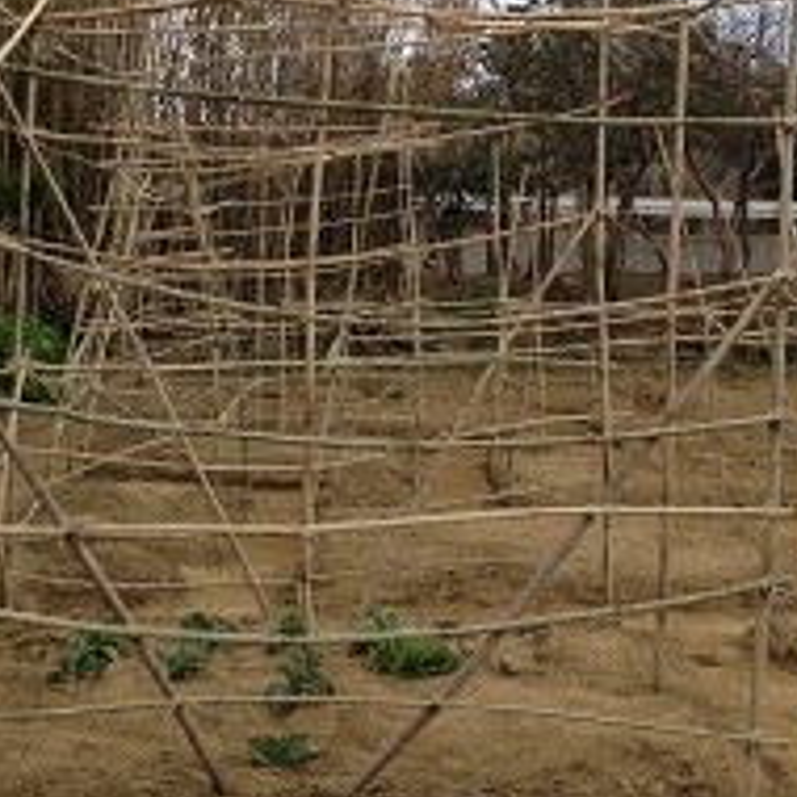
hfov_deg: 26.5
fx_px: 1693
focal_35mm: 65
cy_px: 294
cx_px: 352
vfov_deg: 26.4
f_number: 2.4
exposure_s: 1/620
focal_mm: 4.28
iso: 50
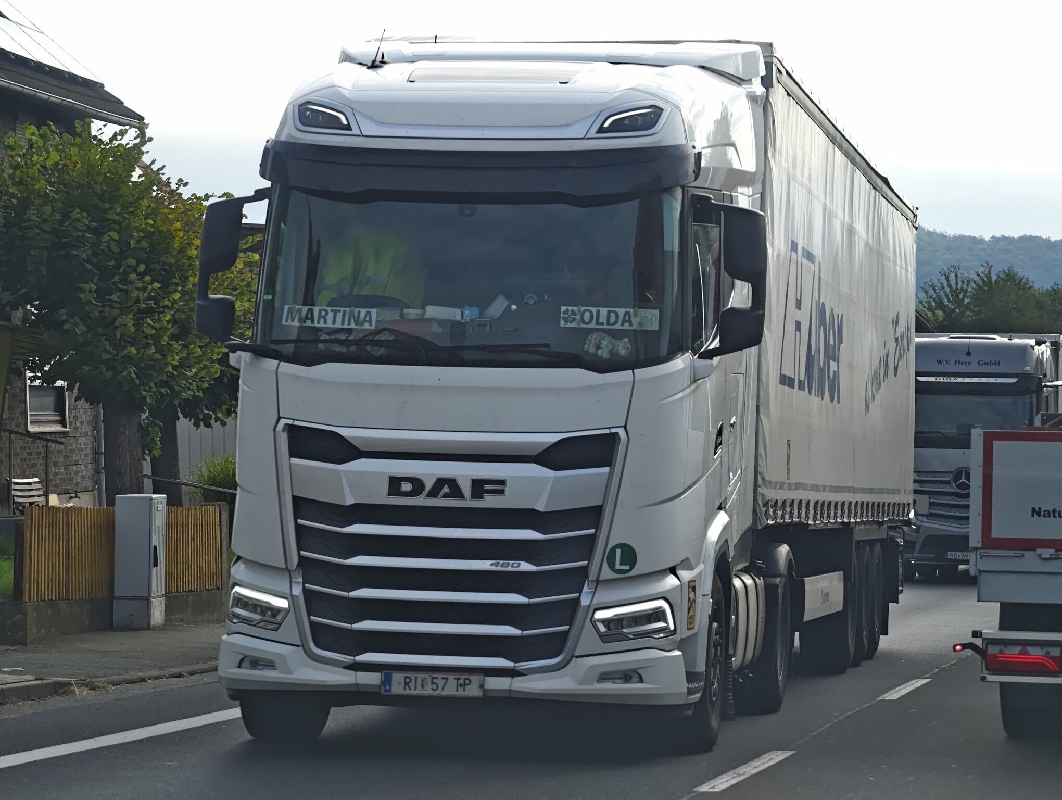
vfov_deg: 17.4
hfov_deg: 23.0
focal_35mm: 85
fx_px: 2611
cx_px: 531
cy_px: 400
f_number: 2.3
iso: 200
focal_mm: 22.5
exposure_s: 1/800
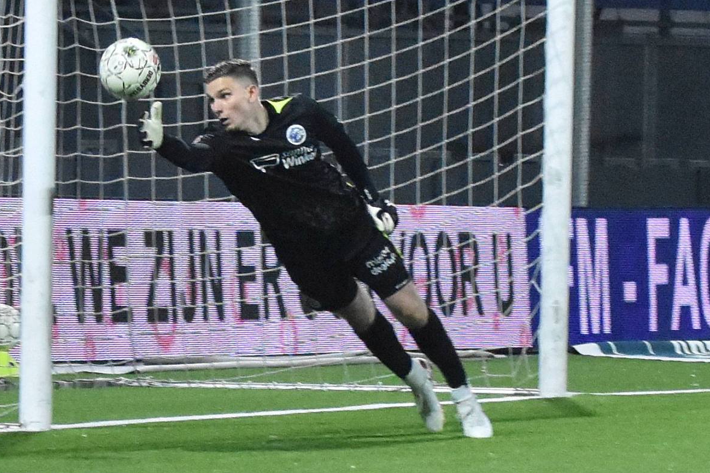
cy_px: 172
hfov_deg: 12.0
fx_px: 3372
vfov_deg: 8.0
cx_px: 292
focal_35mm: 171
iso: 3200
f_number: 2.8
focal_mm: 70
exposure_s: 1/640
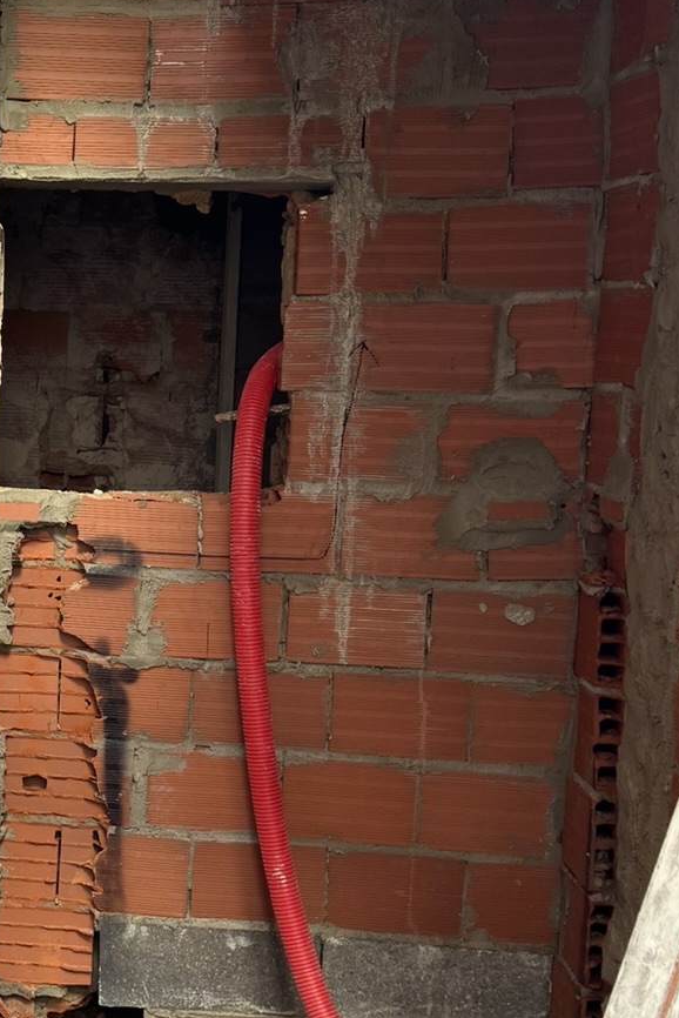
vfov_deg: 33.9
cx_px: -47
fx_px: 1668
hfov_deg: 21.9
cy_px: 569
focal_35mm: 59
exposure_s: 1/100
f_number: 1.78
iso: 160
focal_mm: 6.76
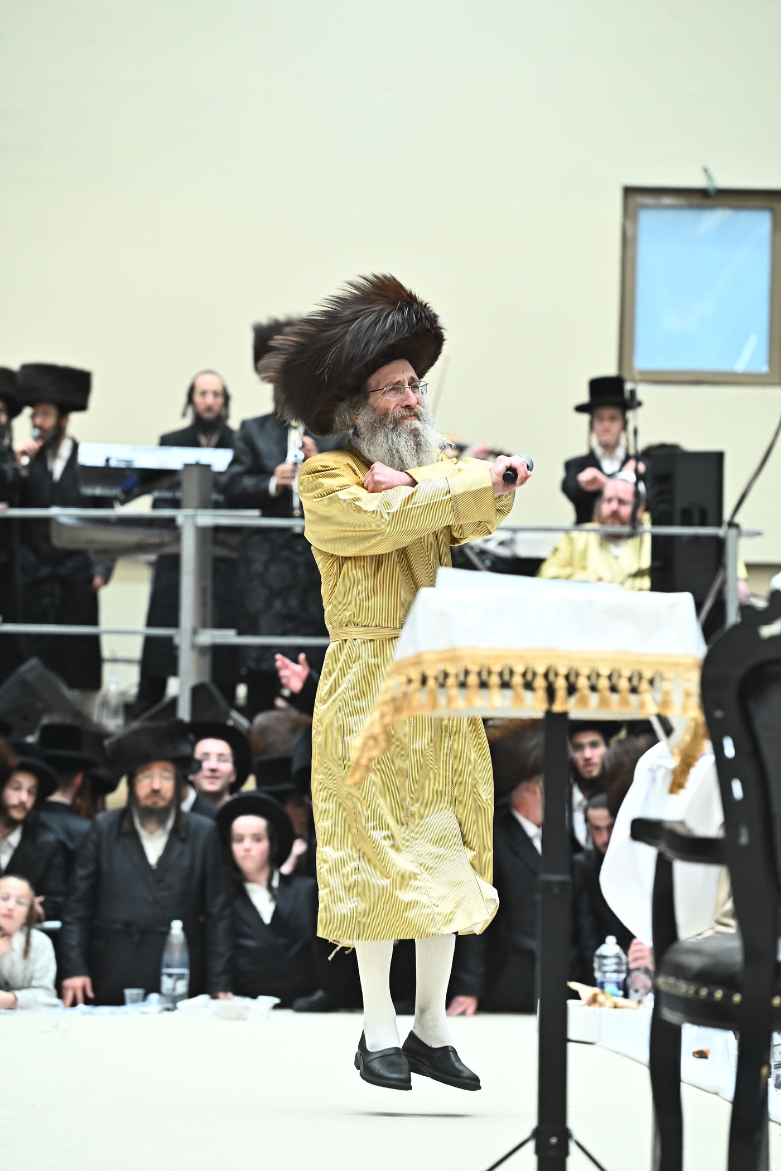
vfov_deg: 12.1
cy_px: 586
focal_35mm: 170
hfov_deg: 8.1
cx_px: 390
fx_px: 5533
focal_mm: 170
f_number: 5
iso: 2000
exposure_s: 1/250
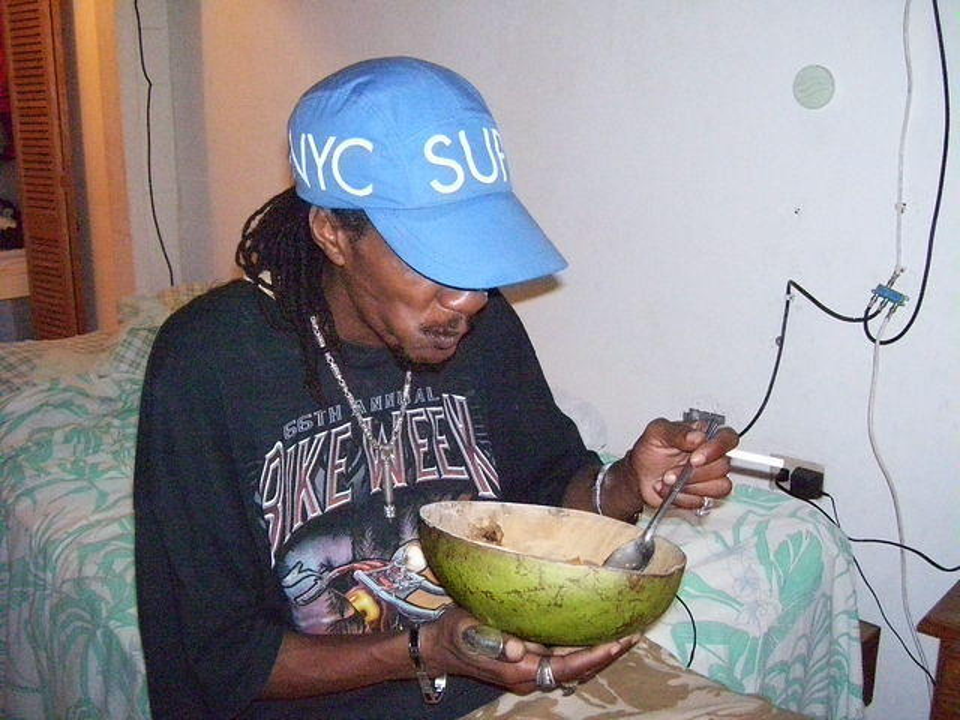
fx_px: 998
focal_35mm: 36
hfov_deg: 51.4
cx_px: 480
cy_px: 360
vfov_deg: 39.7
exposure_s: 1/60
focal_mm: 6
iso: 1250
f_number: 2.7
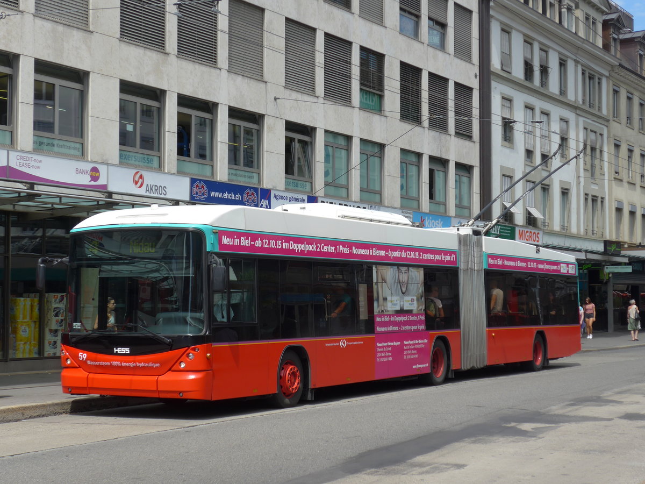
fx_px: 1230
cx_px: 322
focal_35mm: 66
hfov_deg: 29.4
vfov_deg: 22.3
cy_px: 242
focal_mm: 13.4
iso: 80
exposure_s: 1/640
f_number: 3.9
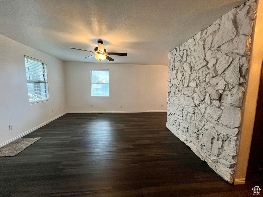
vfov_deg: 89.9
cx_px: 132
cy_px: 98
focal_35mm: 13
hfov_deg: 106.2
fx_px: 99
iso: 250
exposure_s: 1/120
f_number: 1.8
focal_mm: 1.57
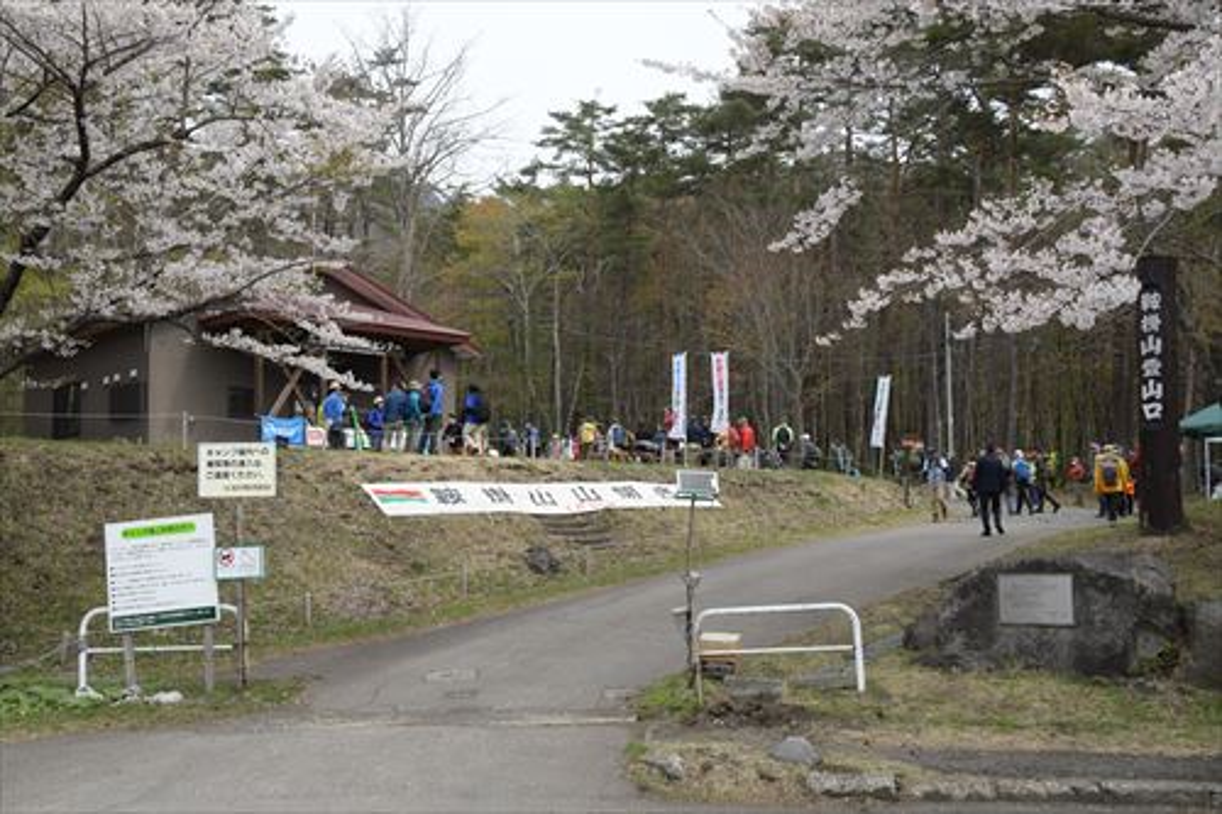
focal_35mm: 36
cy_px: 407
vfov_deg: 36.8
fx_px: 1222
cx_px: 611
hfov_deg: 53.1
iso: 3200
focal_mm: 24
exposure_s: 1/1000
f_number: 16
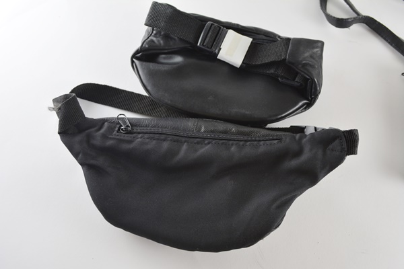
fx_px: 438
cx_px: 202
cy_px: 134
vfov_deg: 34.2
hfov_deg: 49.6
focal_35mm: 39
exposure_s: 1/125
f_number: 5.6
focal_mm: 26
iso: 400
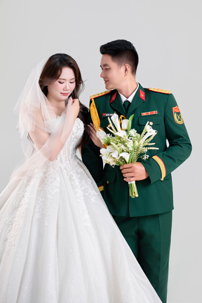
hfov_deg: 16.1
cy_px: 152
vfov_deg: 23.9
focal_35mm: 85
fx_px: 716
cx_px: 101
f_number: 2.8
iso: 250
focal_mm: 85
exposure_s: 1/200
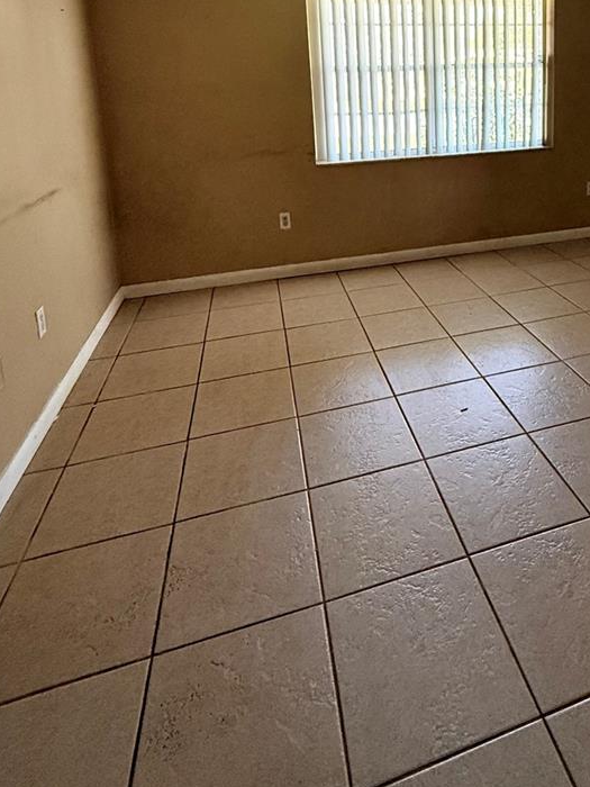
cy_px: 162
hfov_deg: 54.8
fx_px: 545
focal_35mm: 24
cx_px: 423
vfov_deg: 65.4
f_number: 2.2
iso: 320
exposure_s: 1/85
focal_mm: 2.22
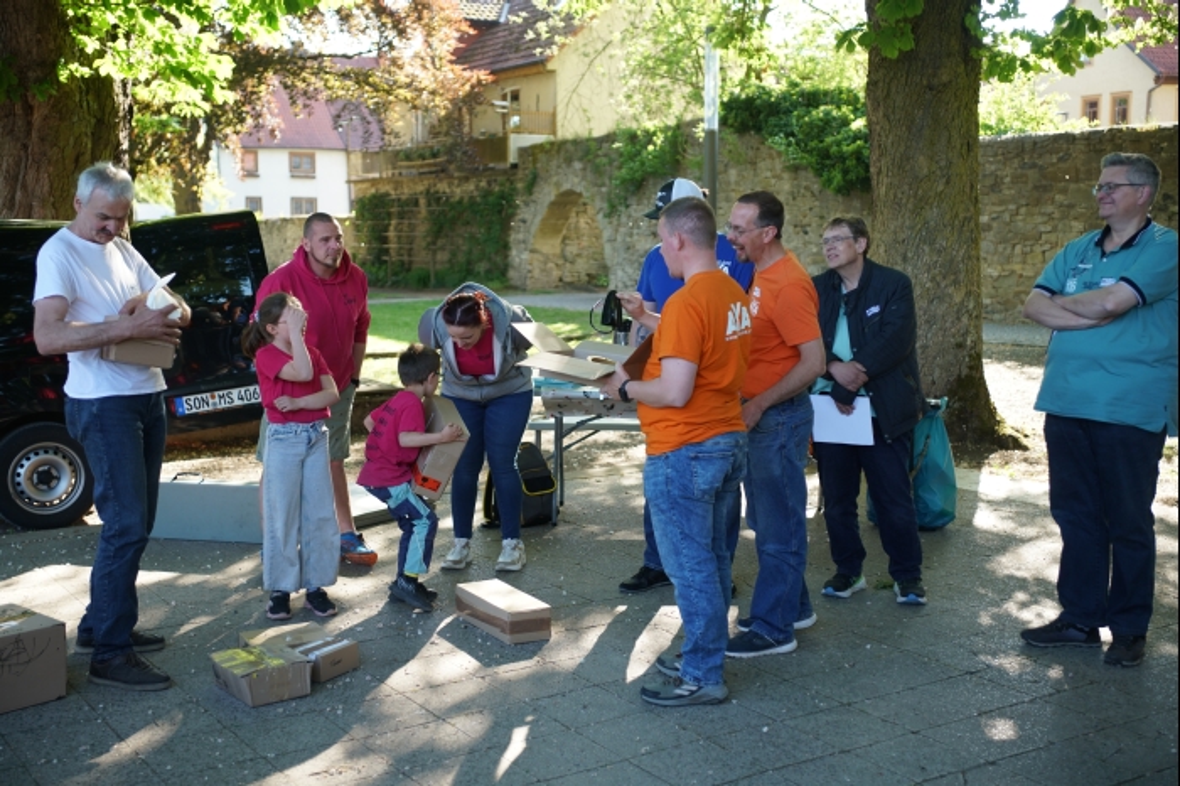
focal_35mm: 40
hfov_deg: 48.5
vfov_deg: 33.4
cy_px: 393
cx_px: 590
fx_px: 1310
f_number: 2.8
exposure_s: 1/400
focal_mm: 40
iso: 400
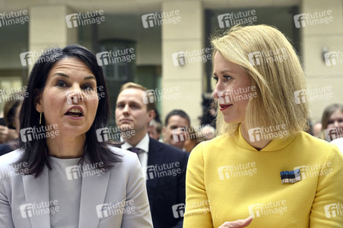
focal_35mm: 59
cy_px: 114
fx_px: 562
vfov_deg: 23.0
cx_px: 172
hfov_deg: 34.0
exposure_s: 1/800
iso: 4000
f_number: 5
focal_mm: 59
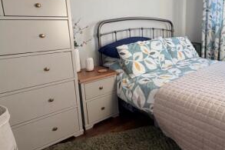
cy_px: 60
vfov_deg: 44.7
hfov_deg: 60.9
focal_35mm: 29
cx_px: 162
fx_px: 181
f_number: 2.2
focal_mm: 2.22
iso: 125
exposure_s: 1/121
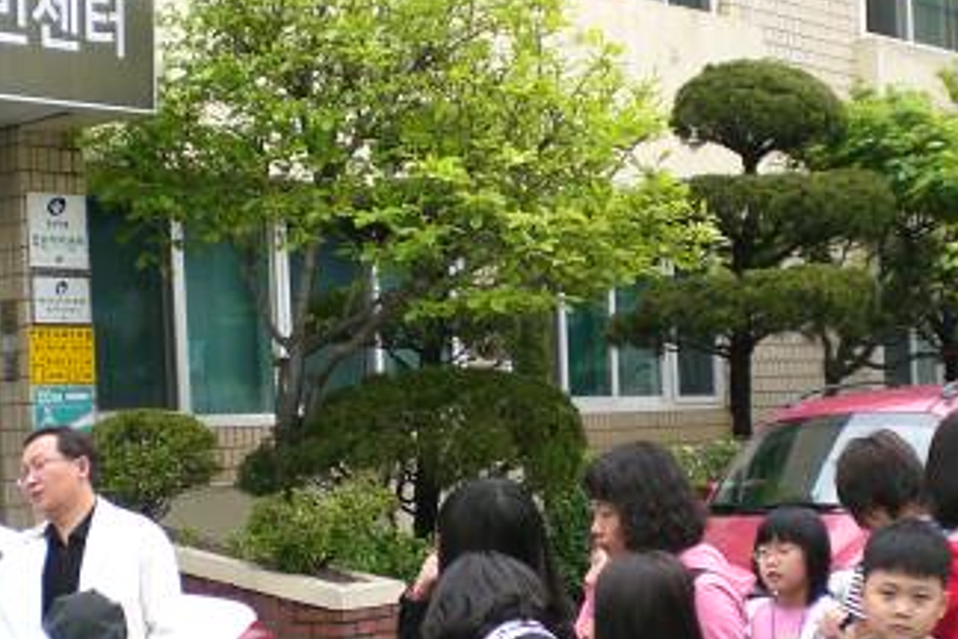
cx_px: 423
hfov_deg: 26.0
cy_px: 527
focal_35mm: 78
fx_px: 2076
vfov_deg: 17.3
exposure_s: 1/125
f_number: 3.1
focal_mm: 6.3
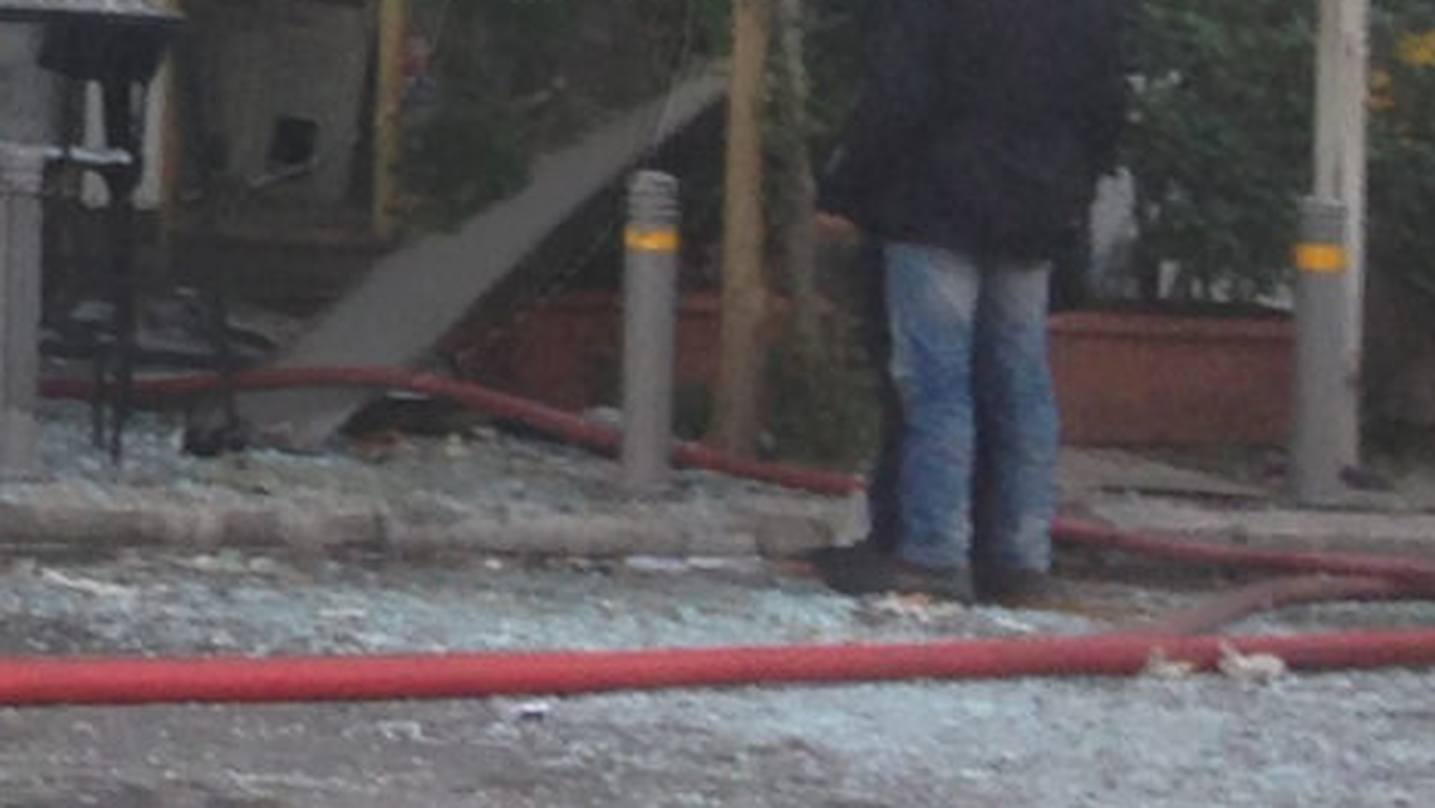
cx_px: -1678
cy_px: -415
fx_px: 7498
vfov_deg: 6.1
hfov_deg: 9.9
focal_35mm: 197
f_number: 2.4
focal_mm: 4.12
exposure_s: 1/317
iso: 50
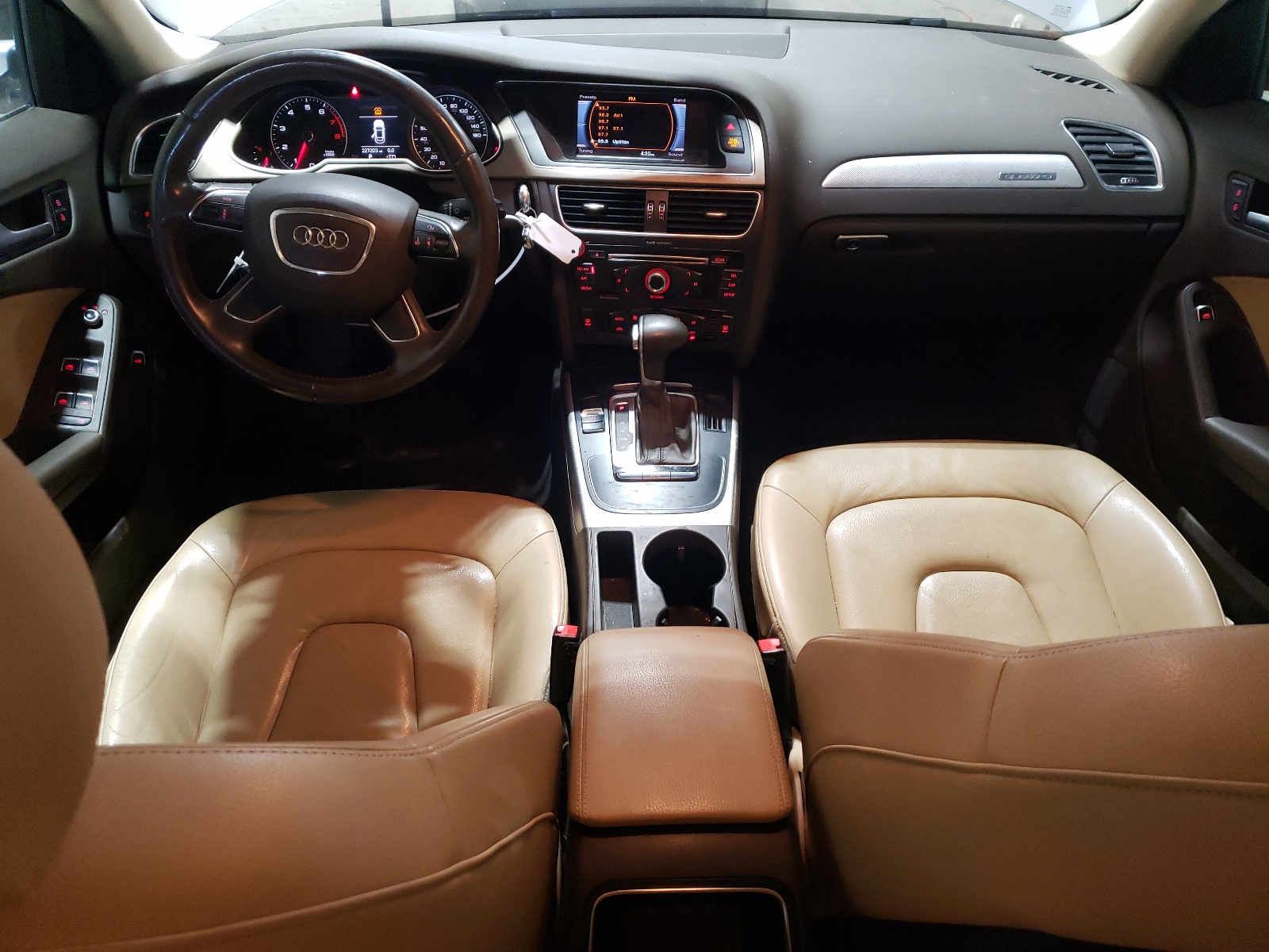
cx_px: 634
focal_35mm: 26
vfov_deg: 53.1
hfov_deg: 67.3
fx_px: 953
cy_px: 476
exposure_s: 1/40
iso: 275
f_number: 1.5
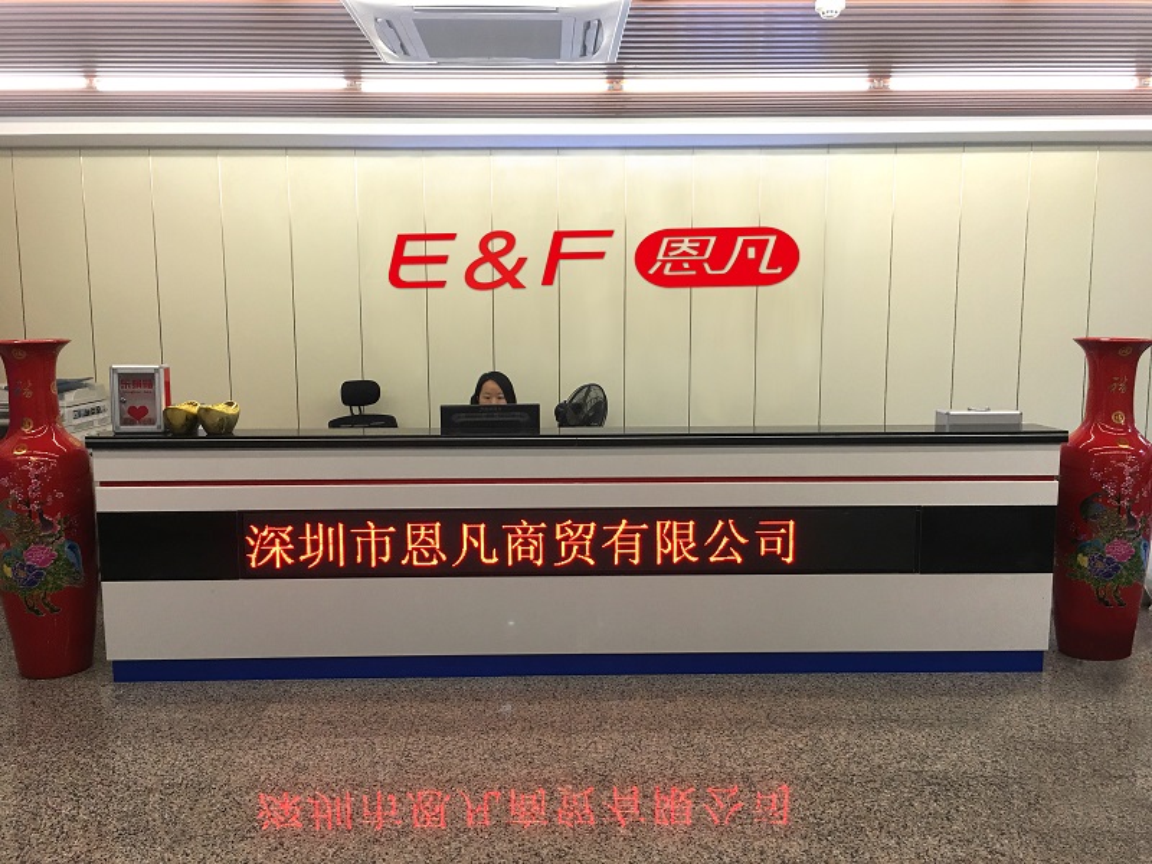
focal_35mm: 29
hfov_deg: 61.7
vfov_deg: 48.2
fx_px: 965
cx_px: 576
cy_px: 432
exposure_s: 1/33
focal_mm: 4.15
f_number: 2.2
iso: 40
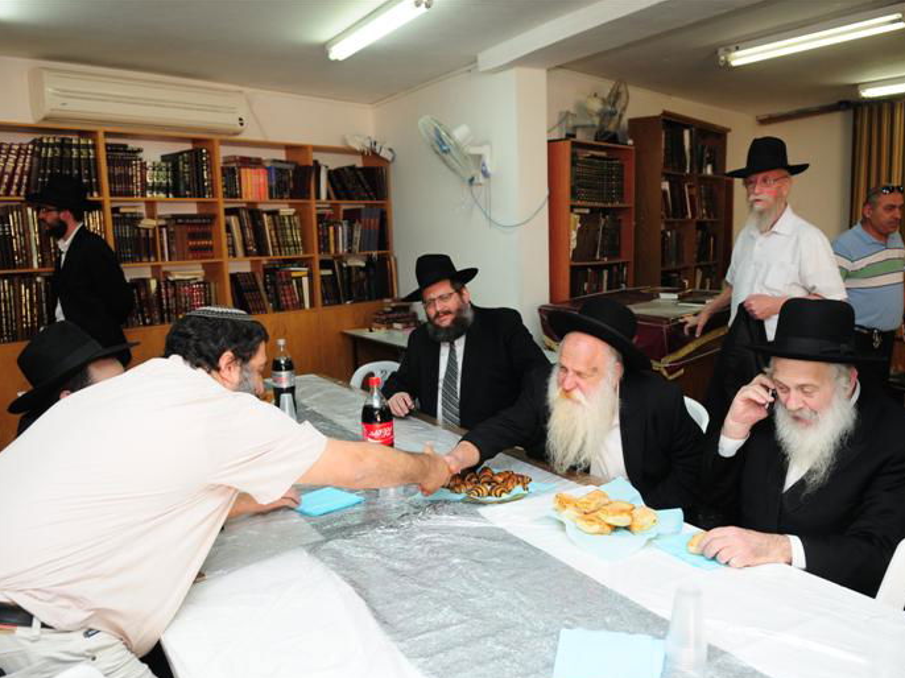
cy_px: 348
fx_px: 746
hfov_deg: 62.4
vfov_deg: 48.9
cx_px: 482
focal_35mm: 29
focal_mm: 17
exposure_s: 1/200
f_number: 3.2
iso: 500
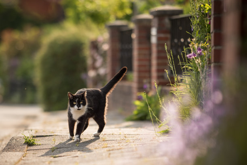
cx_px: 124
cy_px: 82
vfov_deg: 10.2
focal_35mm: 135
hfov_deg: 15.2
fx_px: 927
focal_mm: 135
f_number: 2
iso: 100
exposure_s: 1/4000
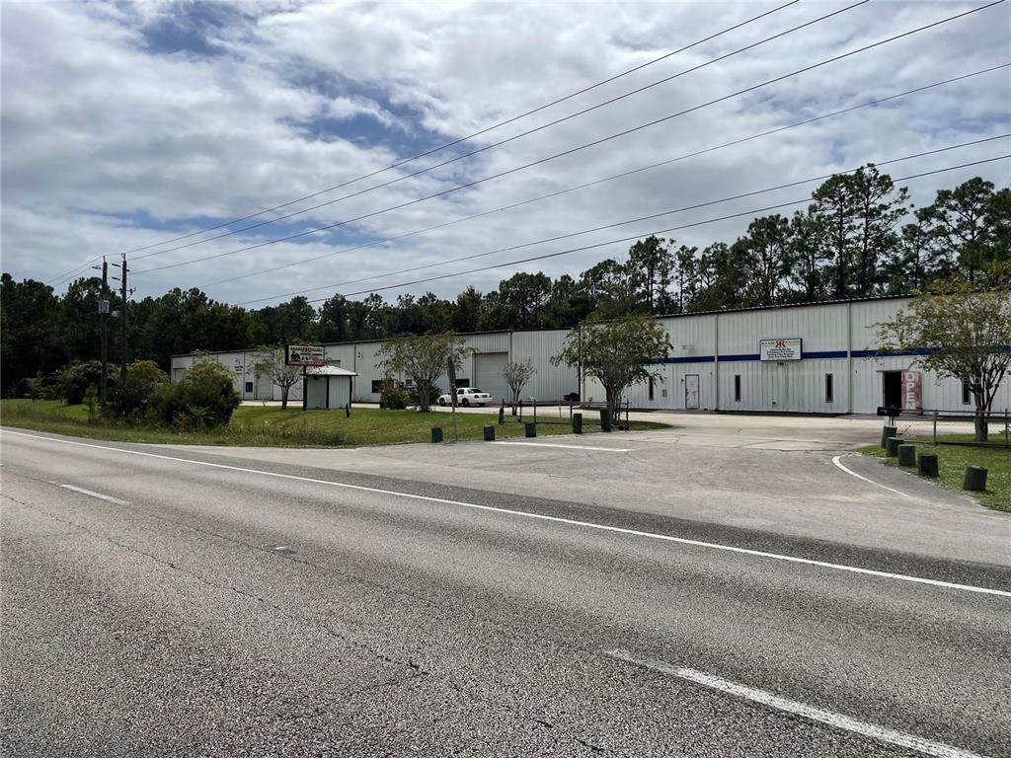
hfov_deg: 67.3
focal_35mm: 26
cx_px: 506
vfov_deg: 53.1
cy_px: 379
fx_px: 759
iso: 32
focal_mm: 4.2
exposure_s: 1/13333
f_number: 1.6
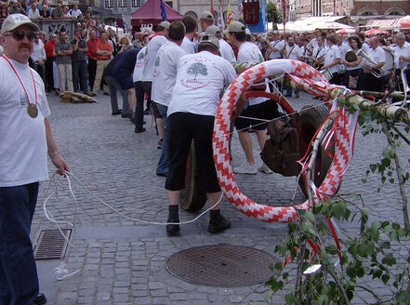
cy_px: 109
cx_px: 196
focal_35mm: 49
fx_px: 579
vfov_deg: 29.4
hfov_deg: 39.0
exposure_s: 1/349
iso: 100
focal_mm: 6
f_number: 4.7
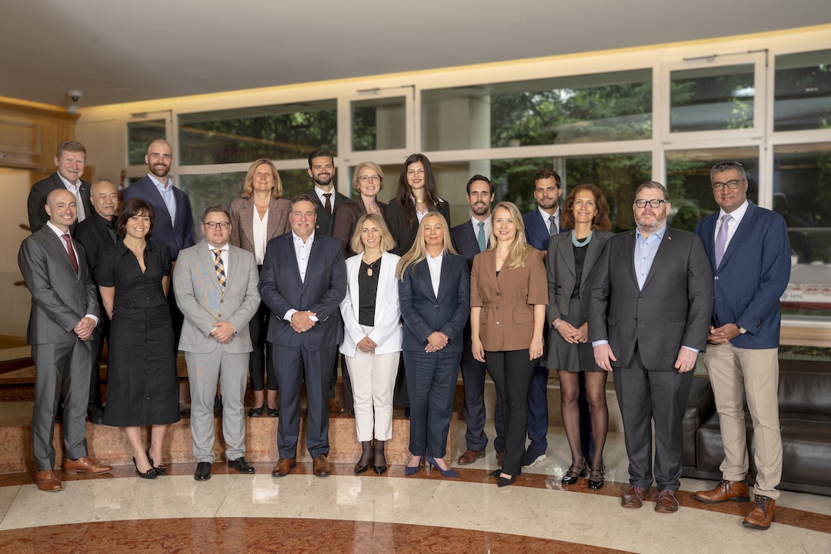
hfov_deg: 54.4
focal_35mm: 35
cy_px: 277
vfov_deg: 37.9
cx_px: 416
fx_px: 808
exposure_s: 1/100
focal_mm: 35
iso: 400
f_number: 6.3
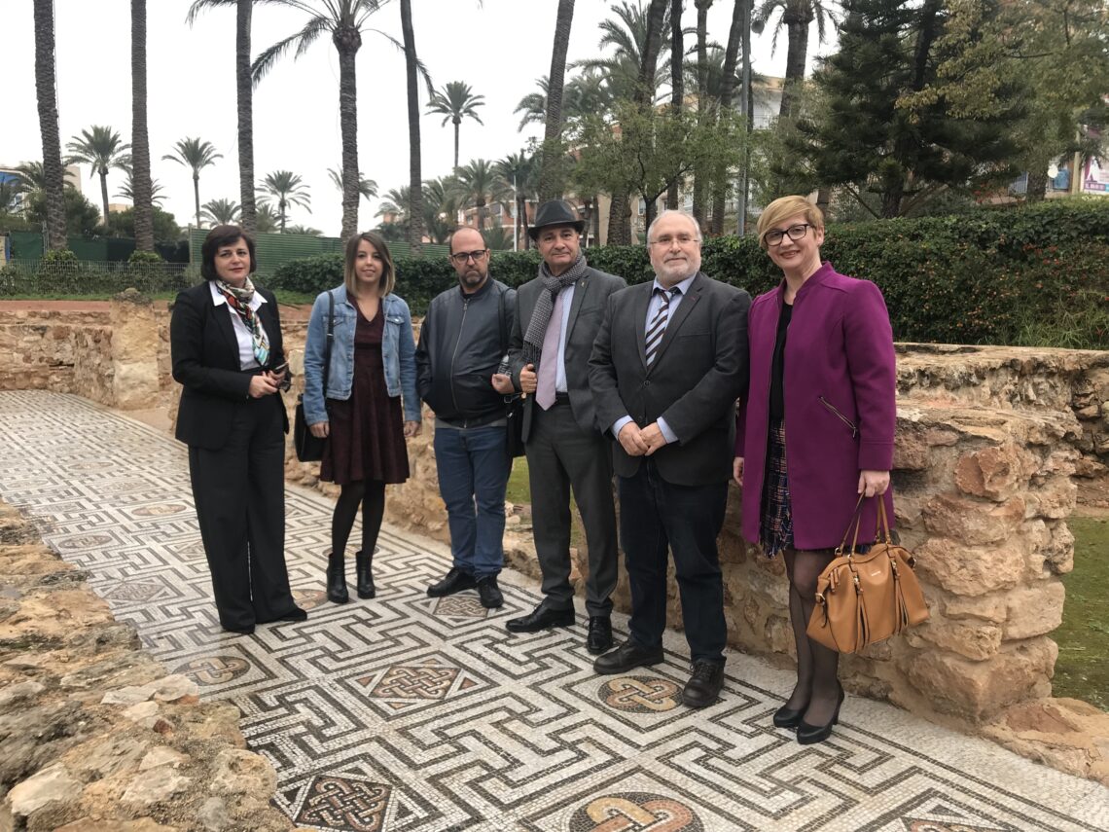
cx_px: 554
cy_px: 416
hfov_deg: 63.4
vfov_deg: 49.7
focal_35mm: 28
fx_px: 897
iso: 20
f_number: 1.8
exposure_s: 1/175
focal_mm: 3.99
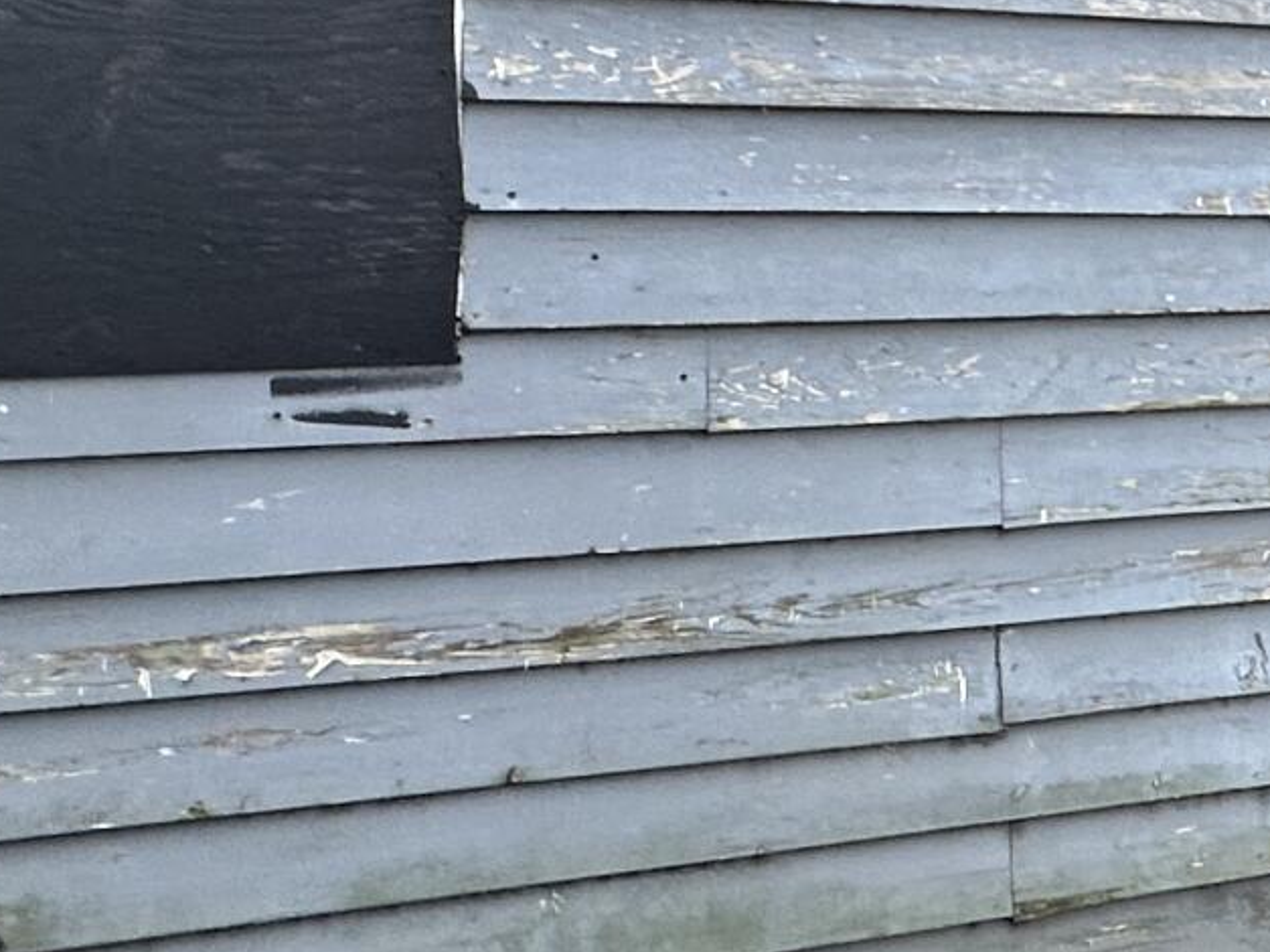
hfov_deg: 22.3
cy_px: 223
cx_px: 2038
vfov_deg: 21.7
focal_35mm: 67
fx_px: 2458
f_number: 2.2
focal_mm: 2.22
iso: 80
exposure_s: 1/99
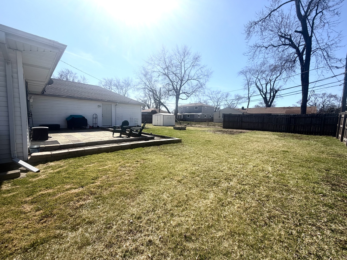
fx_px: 140
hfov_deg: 102.1
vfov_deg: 85.7
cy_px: 130
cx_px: 174
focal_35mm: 14
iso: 20
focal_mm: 2.22
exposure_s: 1/1017
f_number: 2.2
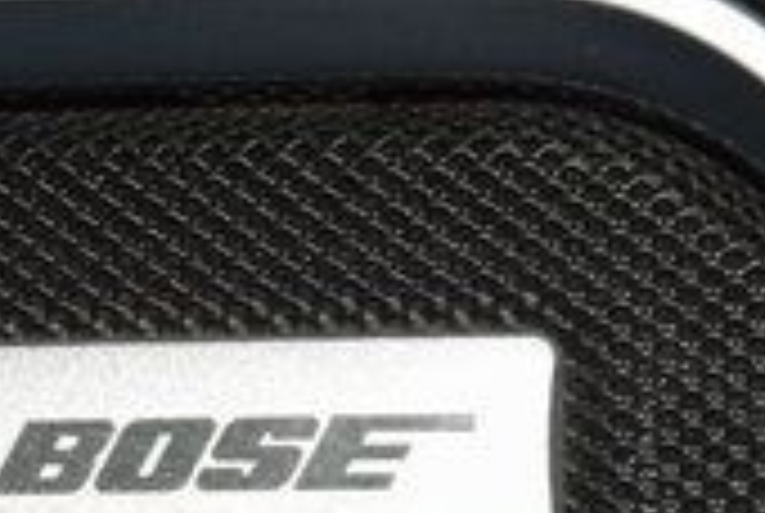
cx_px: 274
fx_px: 8408
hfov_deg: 5.2
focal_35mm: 395
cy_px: 596
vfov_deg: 3.5
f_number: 8
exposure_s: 1/125
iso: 100
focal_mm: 70
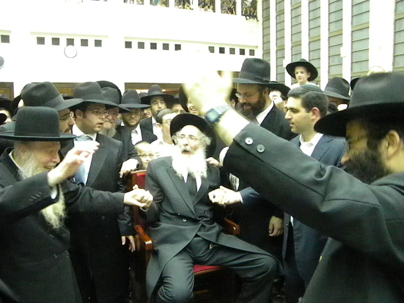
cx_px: 202
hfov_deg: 63.4
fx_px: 327
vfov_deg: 49.7
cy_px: 152
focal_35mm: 28
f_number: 3.5
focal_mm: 5
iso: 3200
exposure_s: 1/53.1
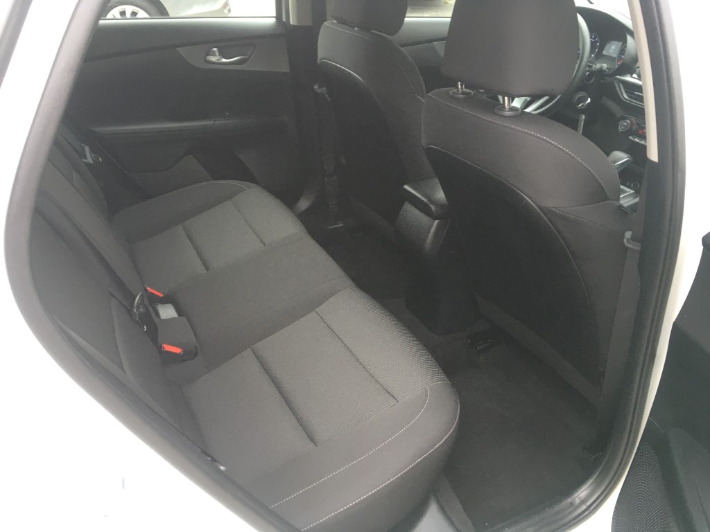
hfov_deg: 61.7
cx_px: 355
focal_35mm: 29
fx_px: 595
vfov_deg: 48.2
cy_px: 266
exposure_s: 1/30
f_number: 2.2
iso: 32
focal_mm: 4.15
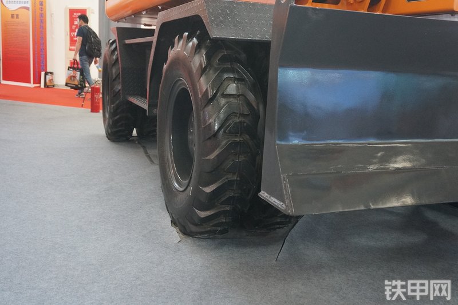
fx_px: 458
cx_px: 229
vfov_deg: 36.9
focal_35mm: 36
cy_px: 152
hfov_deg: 53.1
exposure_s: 1/60
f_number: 4.5
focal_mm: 24
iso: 2000
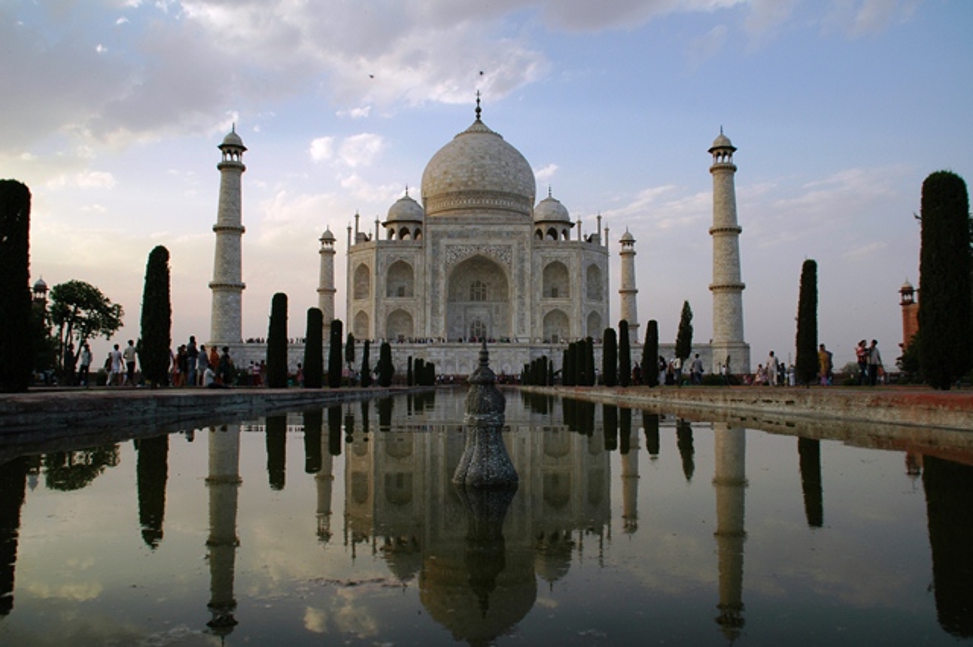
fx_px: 729
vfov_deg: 47.9
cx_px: 486
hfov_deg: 67.4
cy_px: 324
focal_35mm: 27
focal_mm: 18
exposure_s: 1/125
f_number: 9
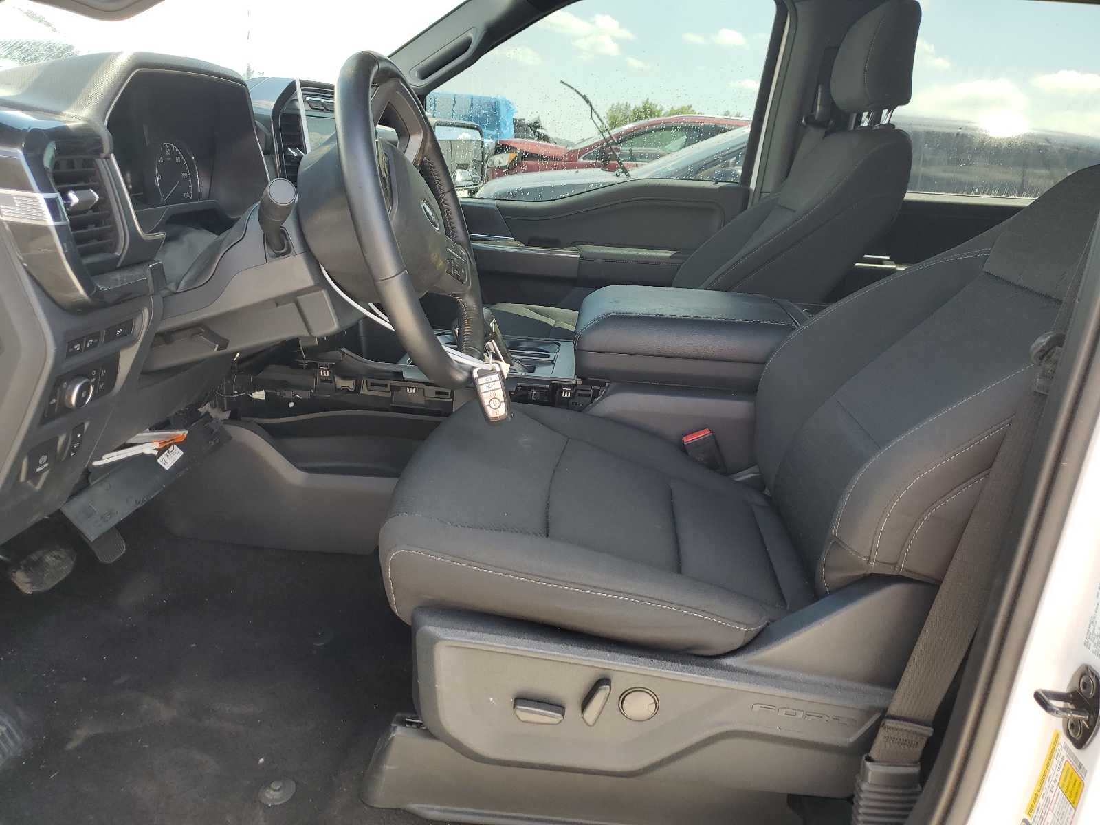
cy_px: 412
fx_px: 826
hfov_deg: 67.3
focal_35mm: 26
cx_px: 550
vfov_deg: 53.1
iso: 50
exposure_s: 1/333
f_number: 1.5
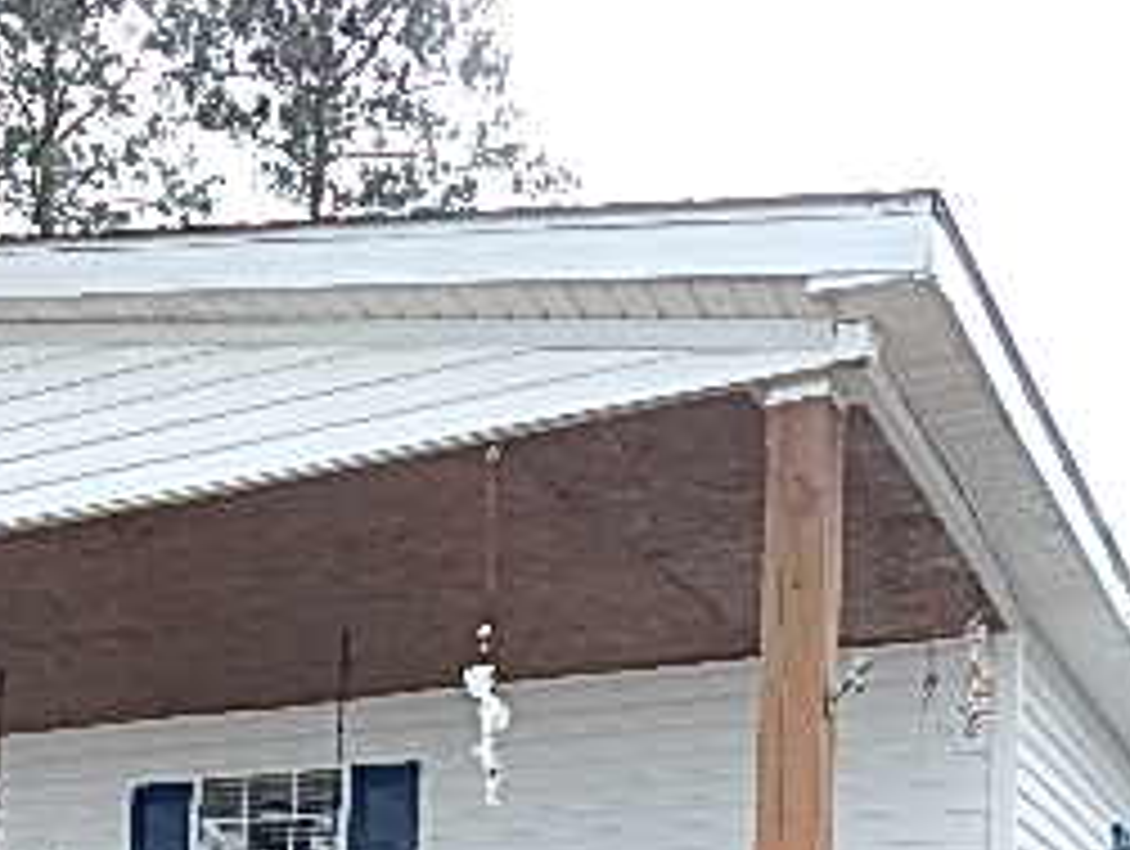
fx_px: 1831
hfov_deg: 31.8
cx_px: 9
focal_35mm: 56
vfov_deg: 24.1
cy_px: 985
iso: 125
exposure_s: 1/400
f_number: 3
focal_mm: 4
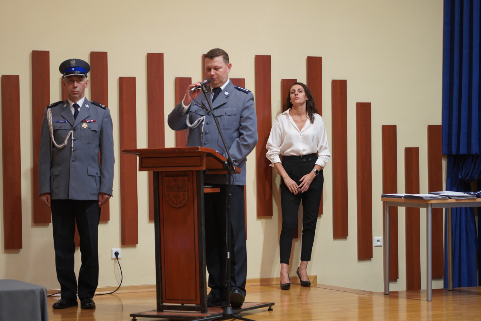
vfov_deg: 13.0
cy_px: 160
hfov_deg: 19.5
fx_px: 1403
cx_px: 240
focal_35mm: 105
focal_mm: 105
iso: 2500
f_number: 4
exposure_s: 1/160
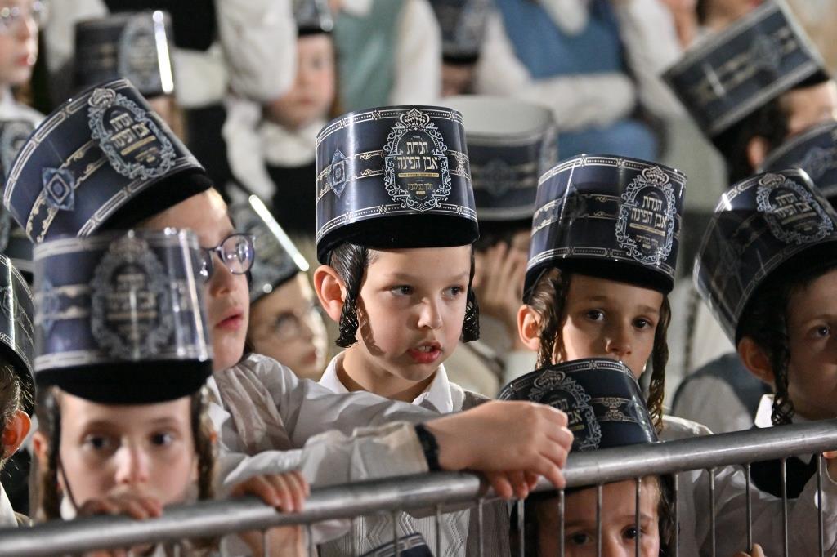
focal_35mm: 195
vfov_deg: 7.0
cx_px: 418
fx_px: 4532
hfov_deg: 10.6
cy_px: 278
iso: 2500
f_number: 2.8
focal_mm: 130
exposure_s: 1/200
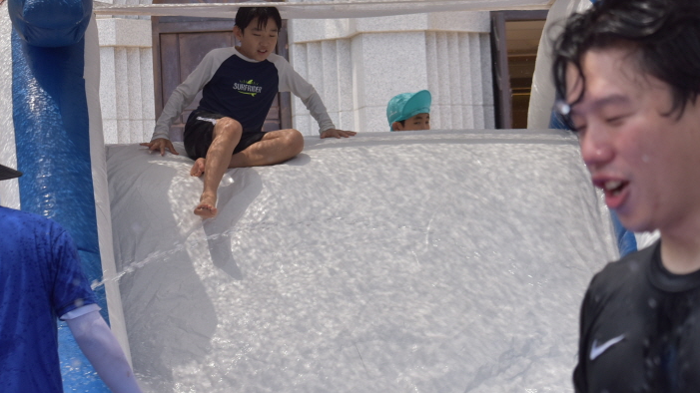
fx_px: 3248
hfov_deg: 12.3
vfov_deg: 6.9
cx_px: 275
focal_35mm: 175
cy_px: 130
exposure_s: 1/250
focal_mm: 78
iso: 220
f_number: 8
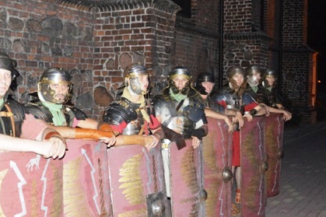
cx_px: 163
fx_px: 498
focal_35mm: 55
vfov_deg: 24.6
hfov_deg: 36.3
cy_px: 93
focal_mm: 24
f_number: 3.8
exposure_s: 1/60
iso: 3200
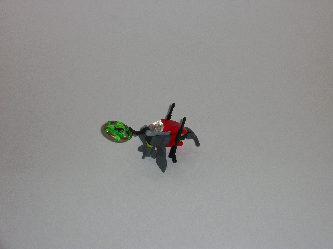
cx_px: 166
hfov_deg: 18.7
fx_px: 1010
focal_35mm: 105
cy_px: 124
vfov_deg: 14.1
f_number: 5.7
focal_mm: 18.8
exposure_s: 1/60
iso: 80
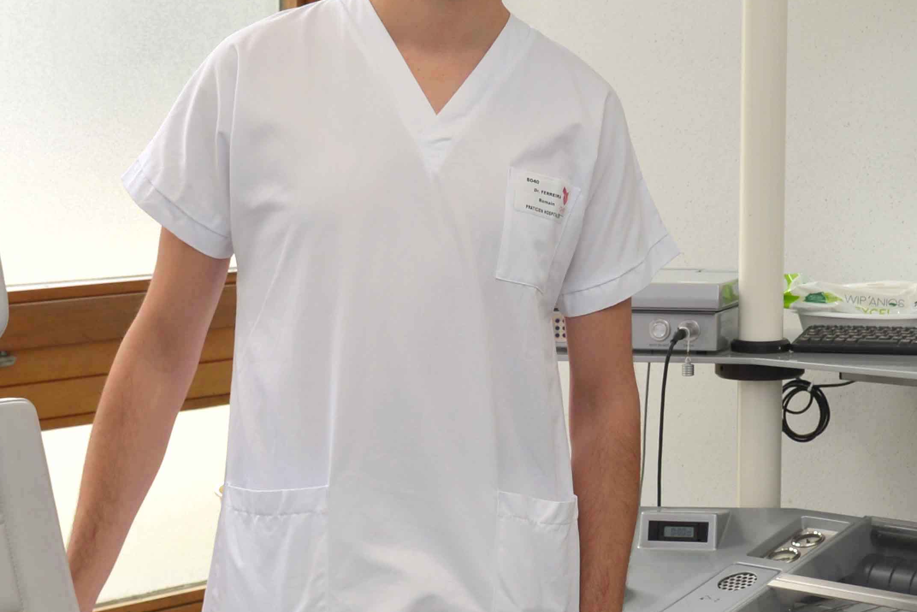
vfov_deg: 15.7
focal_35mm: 87
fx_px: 2217
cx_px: 944
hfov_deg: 22.4
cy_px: 299
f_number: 7.1
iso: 200
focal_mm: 31
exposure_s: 1/60
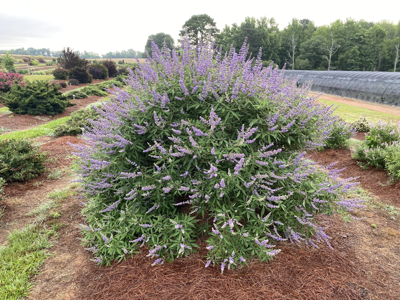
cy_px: 150
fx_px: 300
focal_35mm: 26
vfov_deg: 53.1
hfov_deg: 67.3
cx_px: 200
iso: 64
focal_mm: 4.3
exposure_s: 1/121
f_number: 1.8
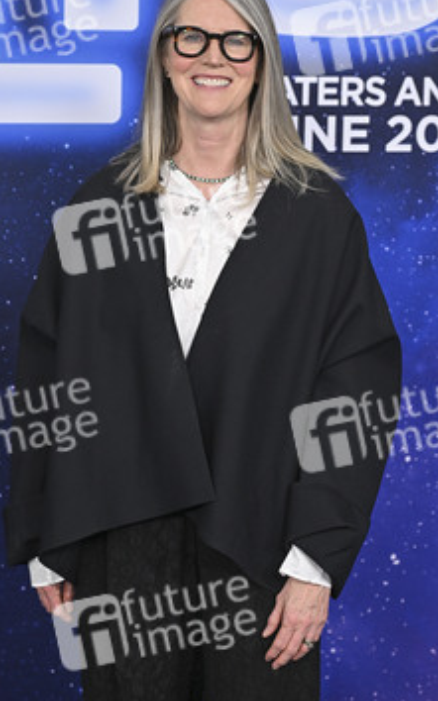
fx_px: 2045
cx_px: 212
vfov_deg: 19.5
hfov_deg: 12.2
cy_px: 327
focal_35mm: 107
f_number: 5.6
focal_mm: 93
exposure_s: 1/320
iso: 1600
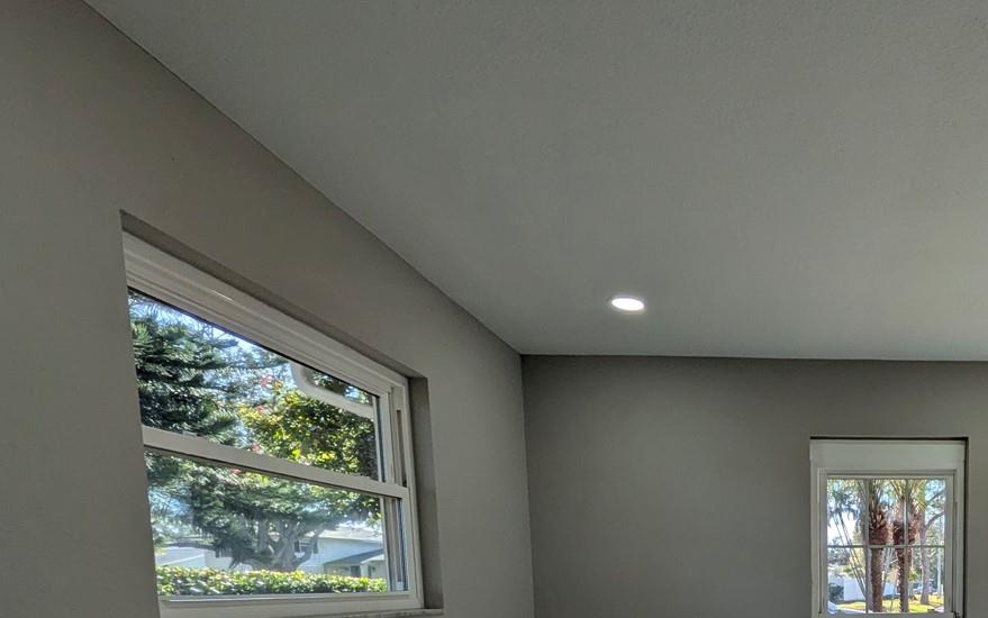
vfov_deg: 39.4
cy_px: 647
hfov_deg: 60.4
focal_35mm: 27
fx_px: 727
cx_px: 845
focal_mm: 1.85
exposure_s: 1/259
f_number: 2.2
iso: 58
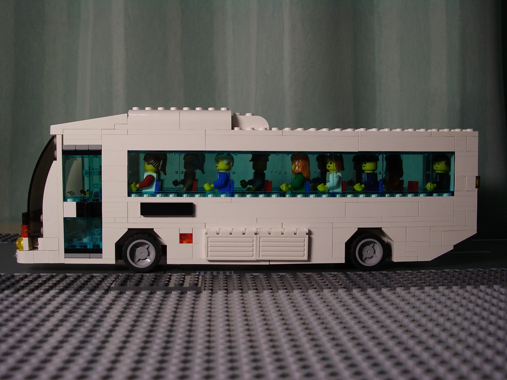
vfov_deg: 35.1
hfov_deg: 45.8
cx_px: 254
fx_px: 601
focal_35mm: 41
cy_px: 190
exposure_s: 1/60
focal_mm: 6.8
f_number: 2.8
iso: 100
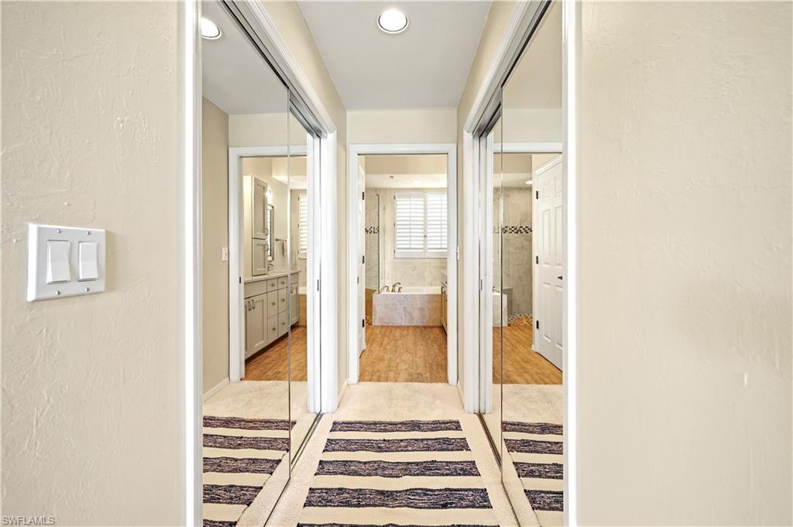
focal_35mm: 14
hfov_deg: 104.3
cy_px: 264
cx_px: 396
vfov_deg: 81.1
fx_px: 308
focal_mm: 14
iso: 100
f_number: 8
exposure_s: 4
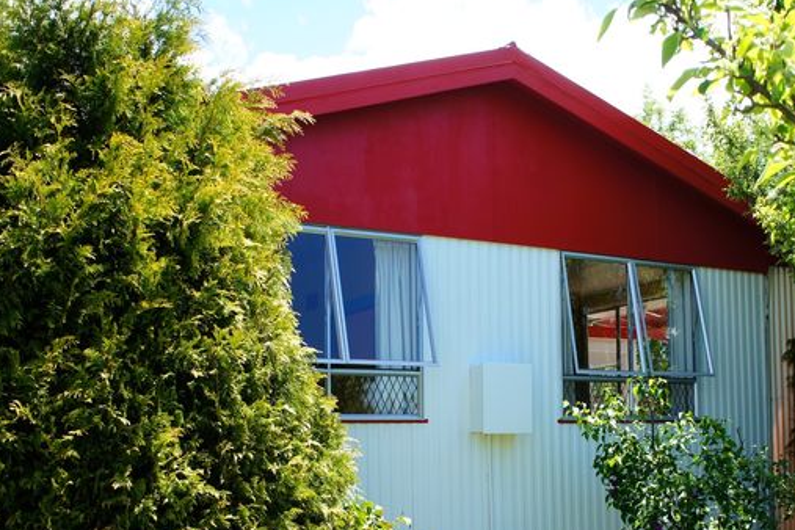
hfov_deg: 41.0
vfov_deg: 27.9
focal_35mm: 48
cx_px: 492
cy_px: 376
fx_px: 1055
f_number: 7.1
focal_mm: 21
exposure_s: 1/200
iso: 200
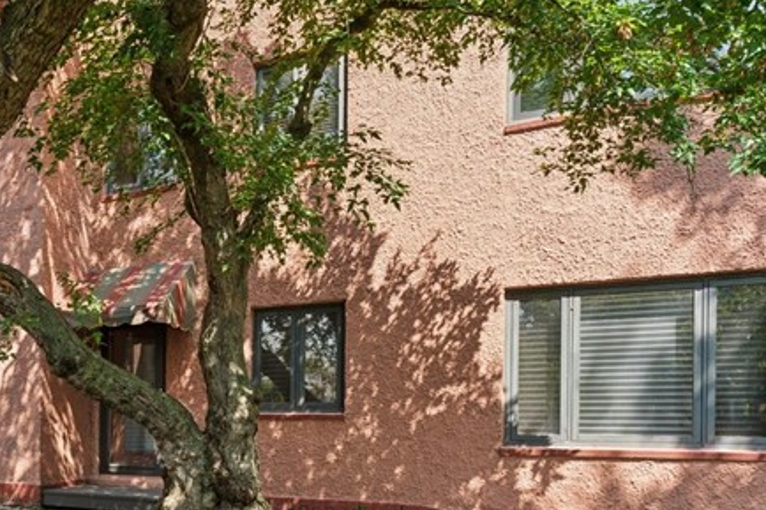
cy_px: 426
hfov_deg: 48.0
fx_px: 744
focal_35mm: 35
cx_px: 57
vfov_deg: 36.2
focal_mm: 14
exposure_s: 1/400
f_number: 8
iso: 640
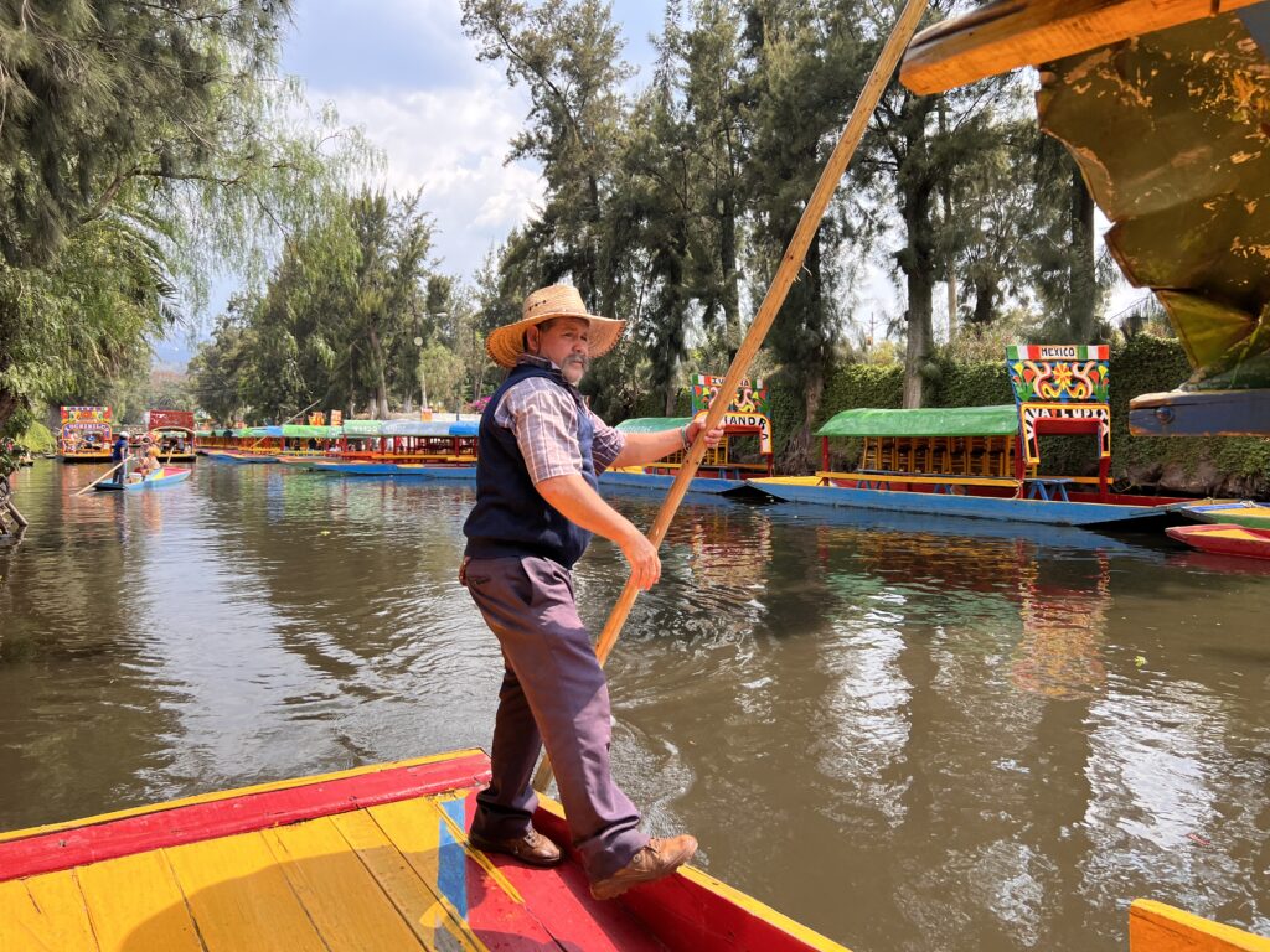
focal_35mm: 26
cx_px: 635
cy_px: 476
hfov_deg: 67.3
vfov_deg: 53.1
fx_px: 954
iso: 50
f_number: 1.5
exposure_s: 1/1159
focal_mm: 5.7
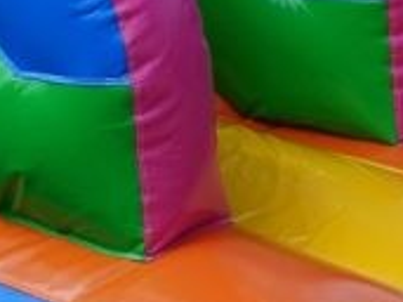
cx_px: -271
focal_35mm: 173
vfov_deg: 8.0
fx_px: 2013
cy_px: -388
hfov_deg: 10.8
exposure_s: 1/100
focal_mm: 20
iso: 100
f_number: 14
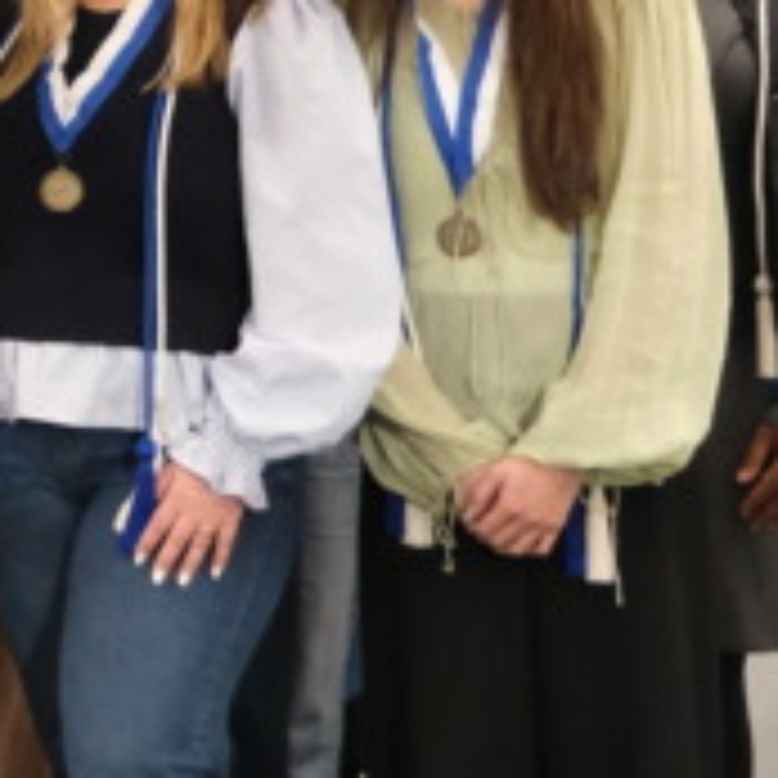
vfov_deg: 14.5
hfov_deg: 12.9
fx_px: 3000
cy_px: 11
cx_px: -778
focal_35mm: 118
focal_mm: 20.2
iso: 6400
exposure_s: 1/500
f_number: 4
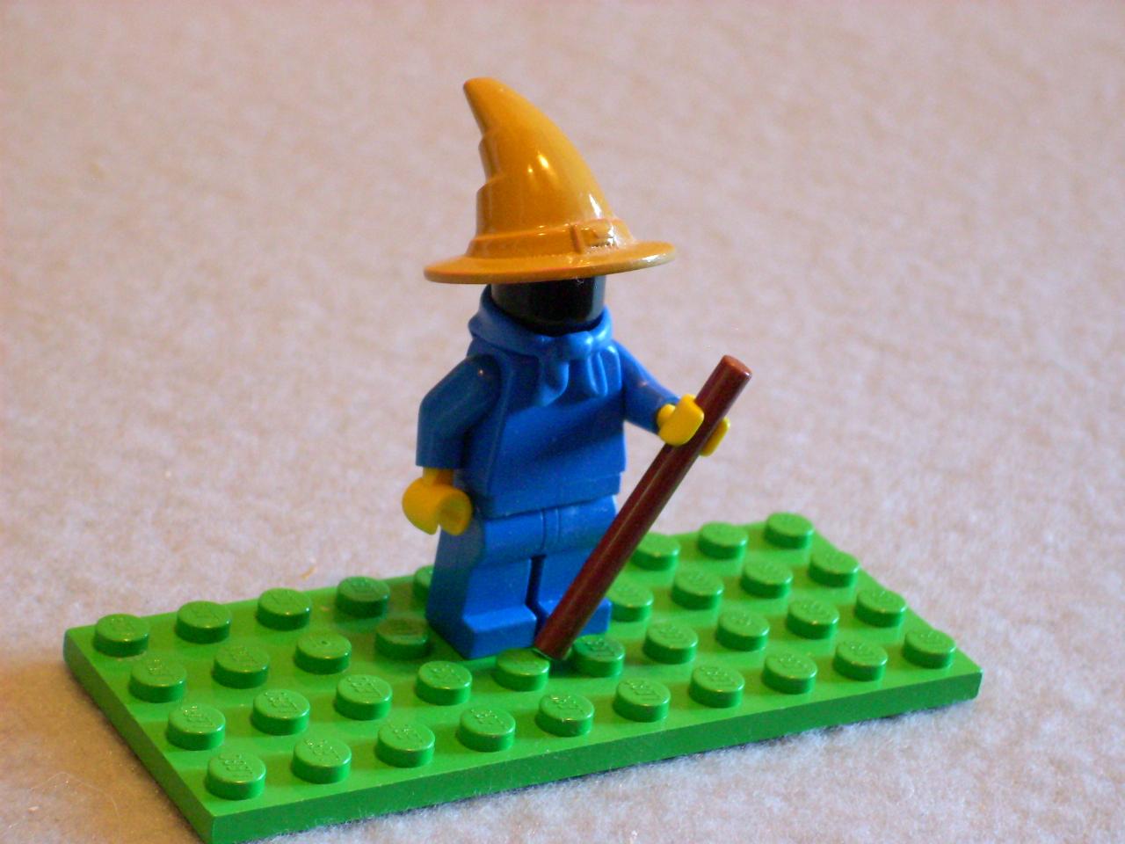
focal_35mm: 113
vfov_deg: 13.1
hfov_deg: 17.4
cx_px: 562
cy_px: 422
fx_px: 3672
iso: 518
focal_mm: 18.6
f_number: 5.2
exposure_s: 1/4
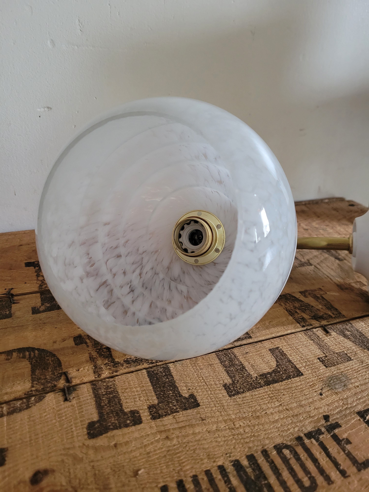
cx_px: 184
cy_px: 246
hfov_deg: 53.1
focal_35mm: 26
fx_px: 370
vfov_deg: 67.3
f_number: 1.8
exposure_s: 1/33
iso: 640
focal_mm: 5.4
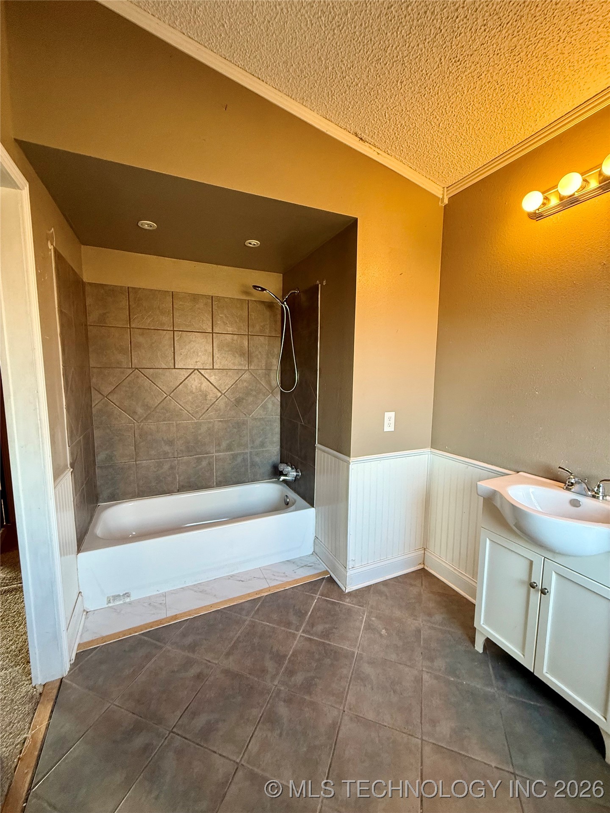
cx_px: 305
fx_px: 329
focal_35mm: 14
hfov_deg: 85.7
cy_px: 406
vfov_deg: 102.1
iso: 320
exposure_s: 1/120
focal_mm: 2.22
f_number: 2.2
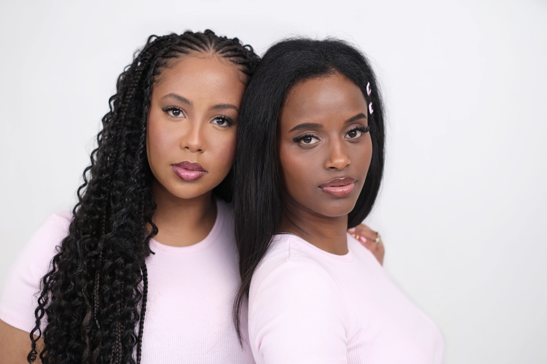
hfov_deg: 32.4
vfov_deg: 21.9
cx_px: 245
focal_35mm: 62
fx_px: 942
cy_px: 199
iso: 160
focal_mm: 35
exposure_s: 1/125
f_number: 2
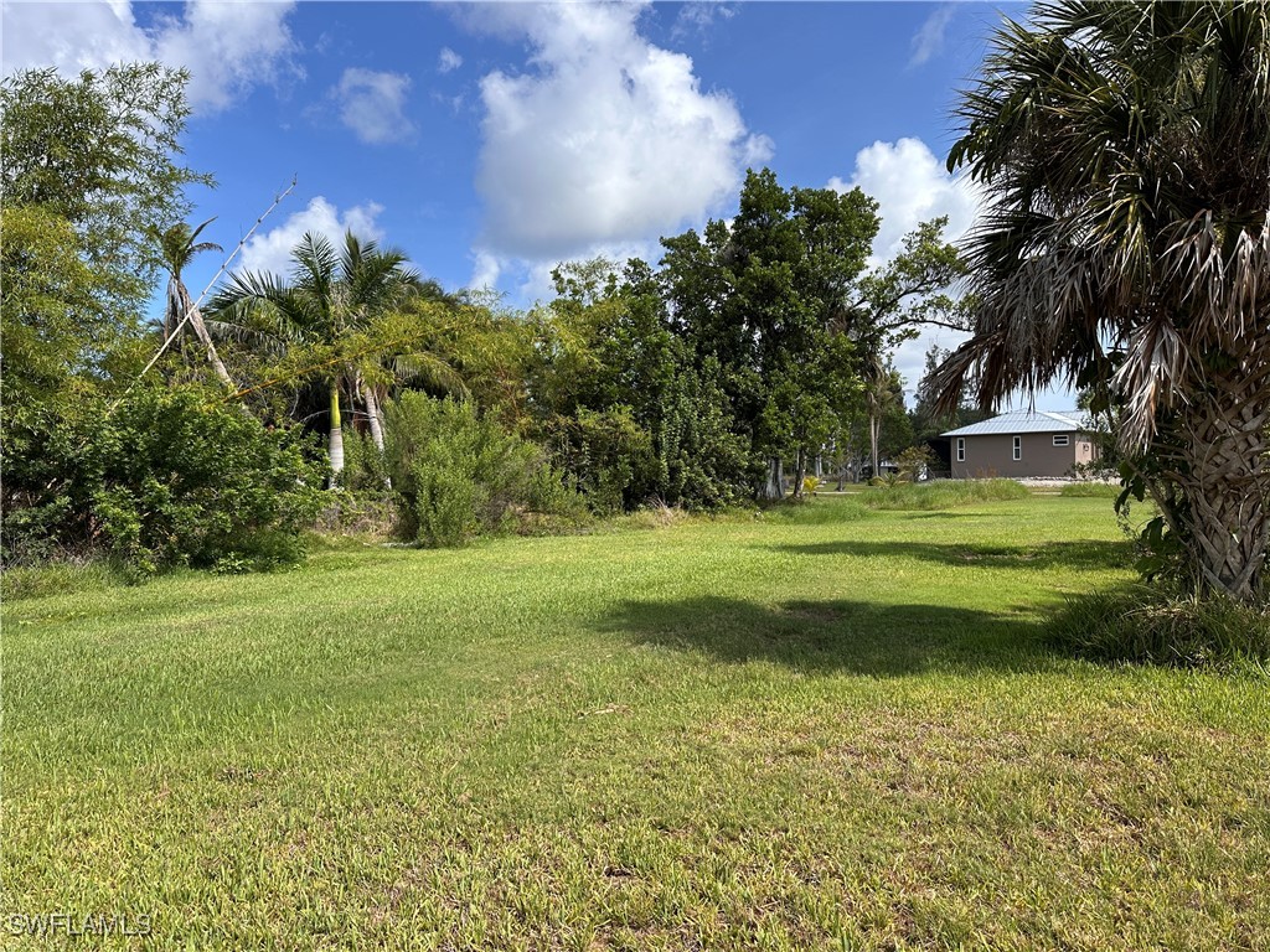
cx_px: 635
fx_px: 881
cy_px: 476
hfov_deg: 71.6
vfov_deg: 56.8
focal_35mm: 24
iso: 80
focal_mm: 6.86
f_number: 1.78
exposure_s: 1/3247
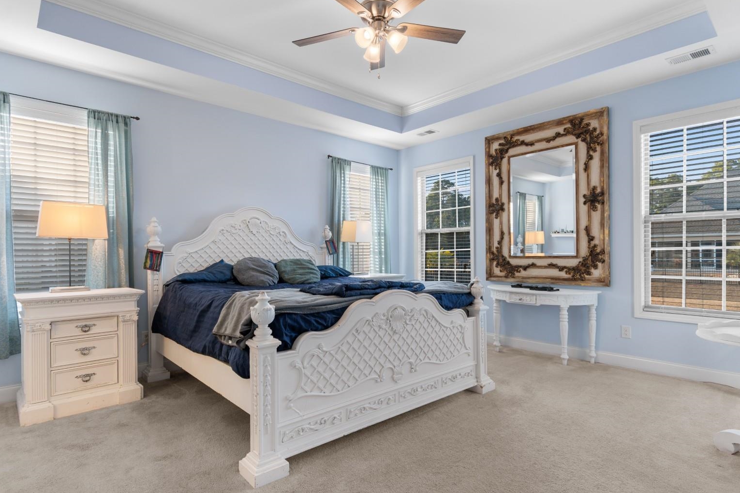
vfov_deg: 67.4
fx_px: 370
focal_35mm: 18
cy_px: 248
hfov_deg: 89.9
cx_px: 354
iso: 100
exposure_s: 1/8
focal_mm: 11.5
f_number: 4.8
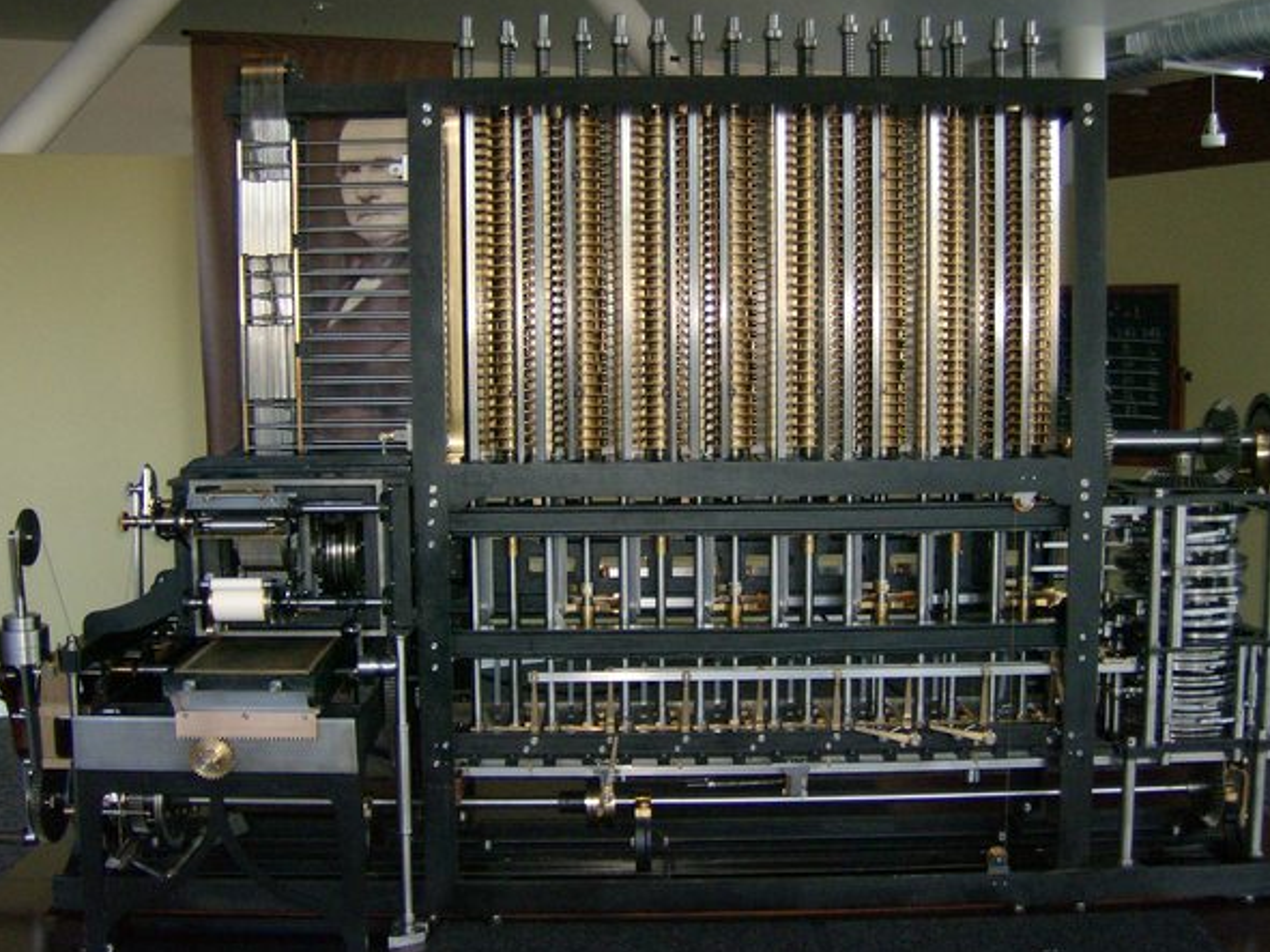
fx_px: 1431
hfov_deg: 47.9
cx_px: 636
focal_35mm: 39
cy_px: 462
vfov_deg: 36.8
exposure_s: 1/60
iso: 200
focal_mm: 6
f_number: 2.8
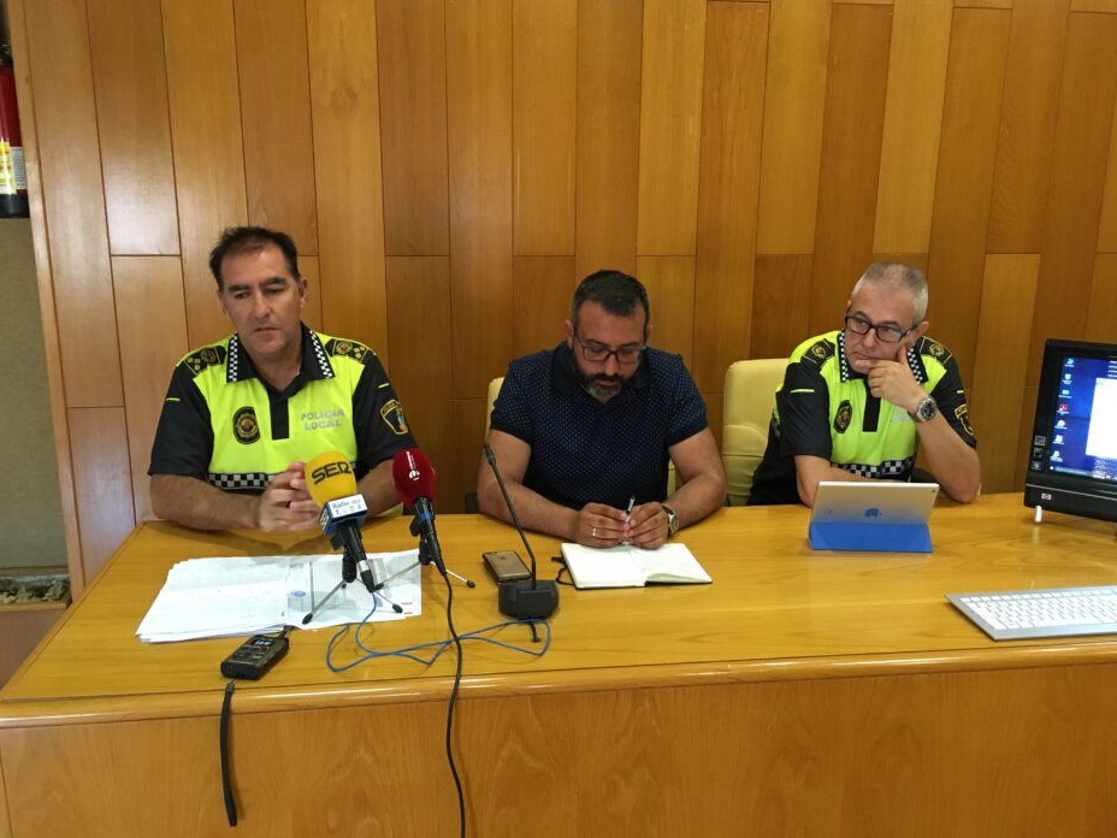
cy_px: 406
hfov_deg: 60.0
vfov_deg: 46.8
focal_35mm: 30
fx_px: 968
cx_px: 565
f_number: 2.2
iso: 200
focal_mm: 4.15
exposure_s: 1/25
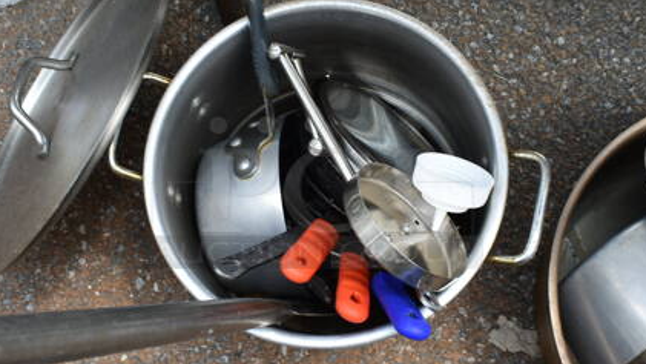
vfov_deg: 29.0
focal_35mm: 41
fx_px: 702
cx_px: 313
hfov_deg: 49.4
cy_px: 187
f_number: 8
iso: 125
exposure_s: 1/60
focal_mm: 18
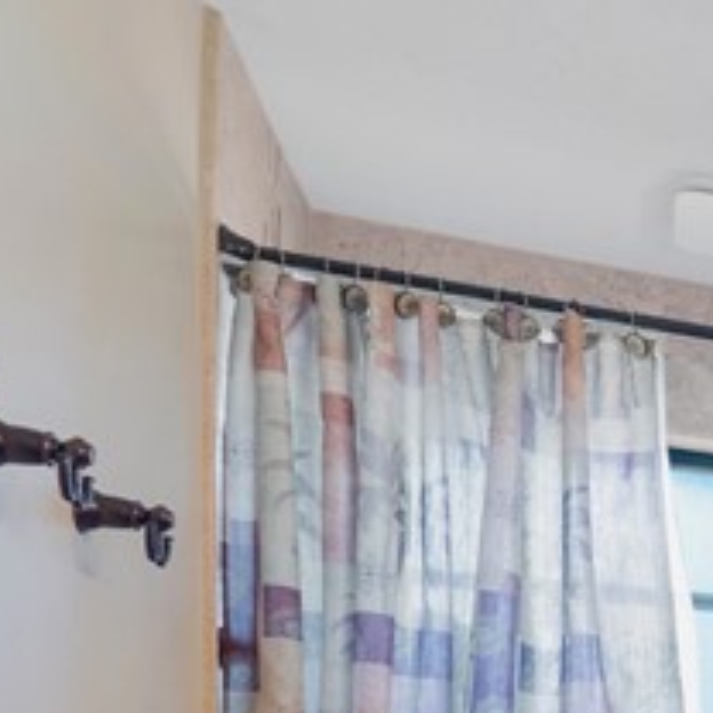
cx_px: 1711
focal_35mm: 61
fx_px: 1422
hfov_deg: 15.2
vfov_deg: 24.5
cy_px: 929
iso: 200
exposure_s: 1/6
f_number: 7.1
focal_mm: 7
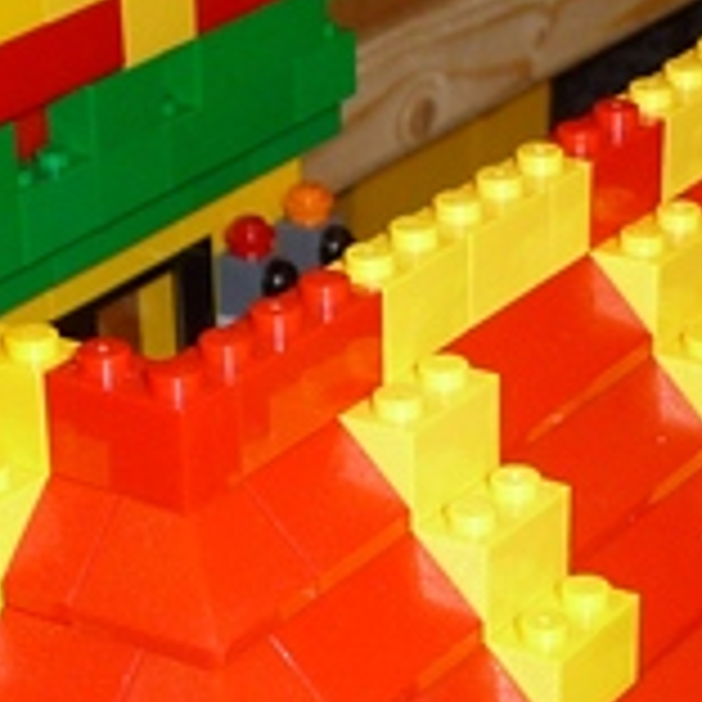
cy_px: 1076
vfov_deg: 13.0
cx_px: 335
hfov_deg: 13.8
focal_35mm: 126
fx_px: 2891
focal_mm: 4.7
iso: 100
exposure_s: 1/30
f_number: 3.3
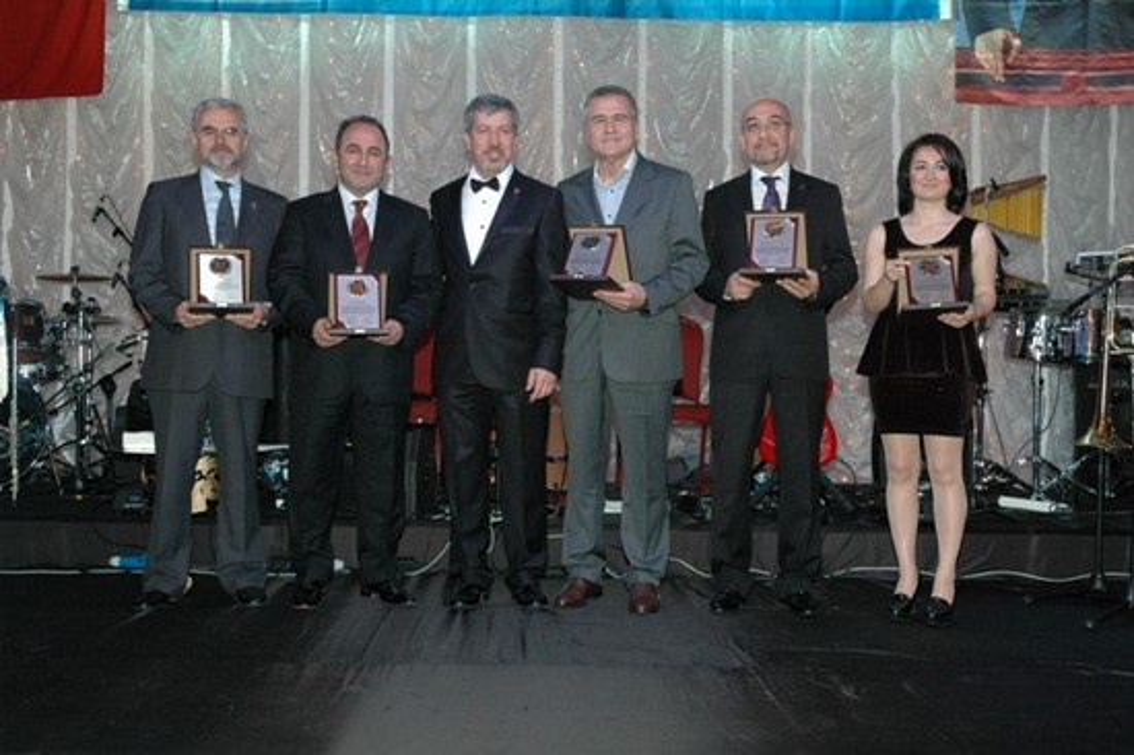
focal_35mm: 44
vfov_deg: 30.8
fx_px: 1369
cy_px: 378
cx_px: 567
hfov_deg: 45.0
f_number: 6.3
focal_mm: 29
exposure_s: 1/60
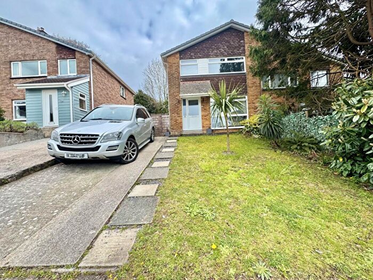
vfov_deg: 85.7
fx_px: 151
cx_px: 186
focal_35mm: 14
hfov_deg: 102.1
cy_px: 140
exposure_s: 1/561
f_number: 2.2
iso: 40
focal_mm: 2.22
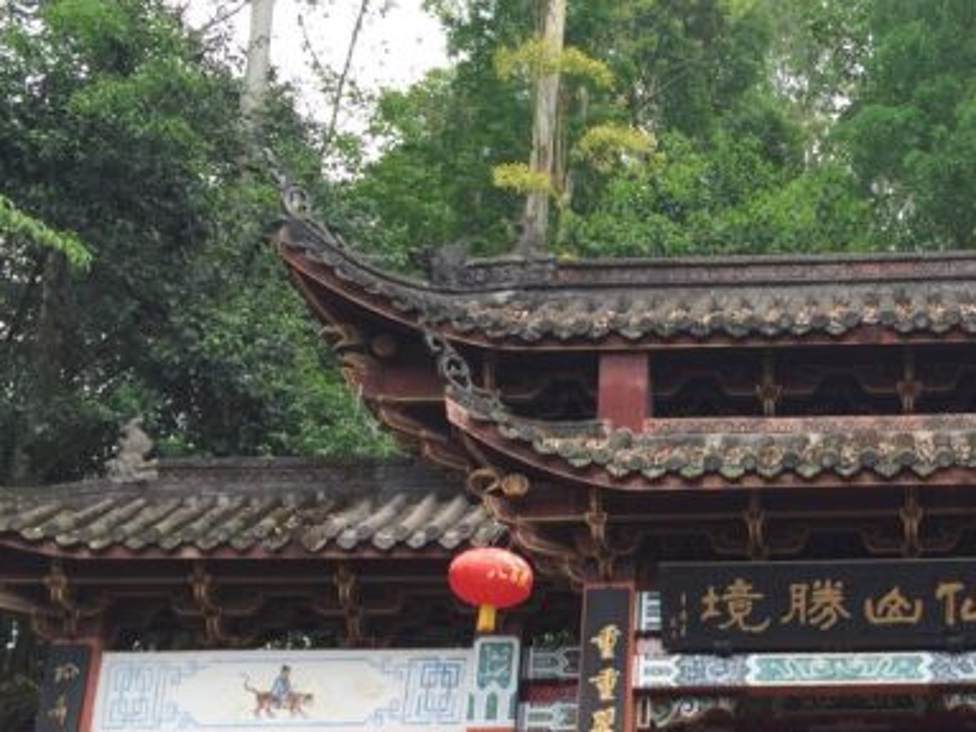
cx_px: 869
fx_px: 1494
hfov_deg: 34.3
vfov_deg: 26.9
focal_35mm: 53
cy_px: 606
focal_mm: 4.15
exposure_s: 1/293
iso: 32
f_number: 2.2
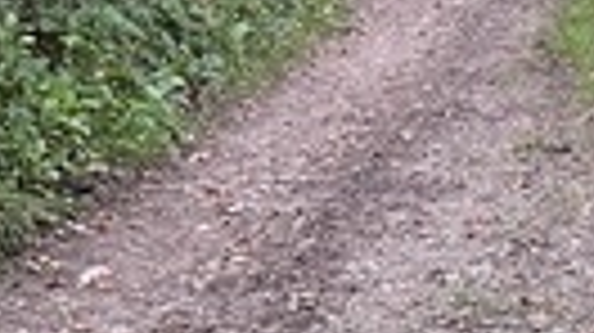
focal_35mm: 119
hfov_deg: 16.5
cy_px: -238
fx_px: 1873
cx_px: 886
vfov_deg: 9.7
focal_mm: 6.86
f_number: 1.78
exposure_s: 1/60
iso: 400
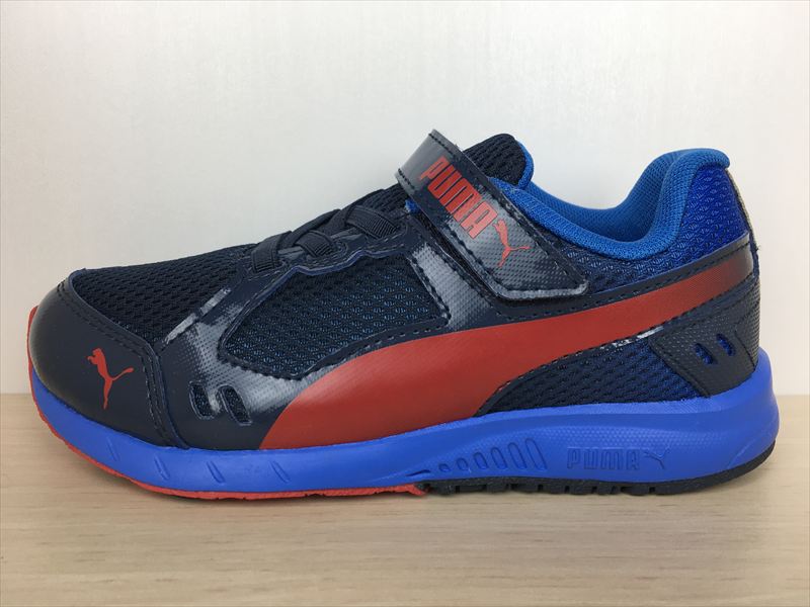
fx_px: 679
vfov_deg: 48.2
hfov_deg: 61.7
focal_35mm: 29
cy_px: 304
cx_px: 405
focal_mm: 4.15
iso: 32
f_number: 2.2
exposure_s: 1/120
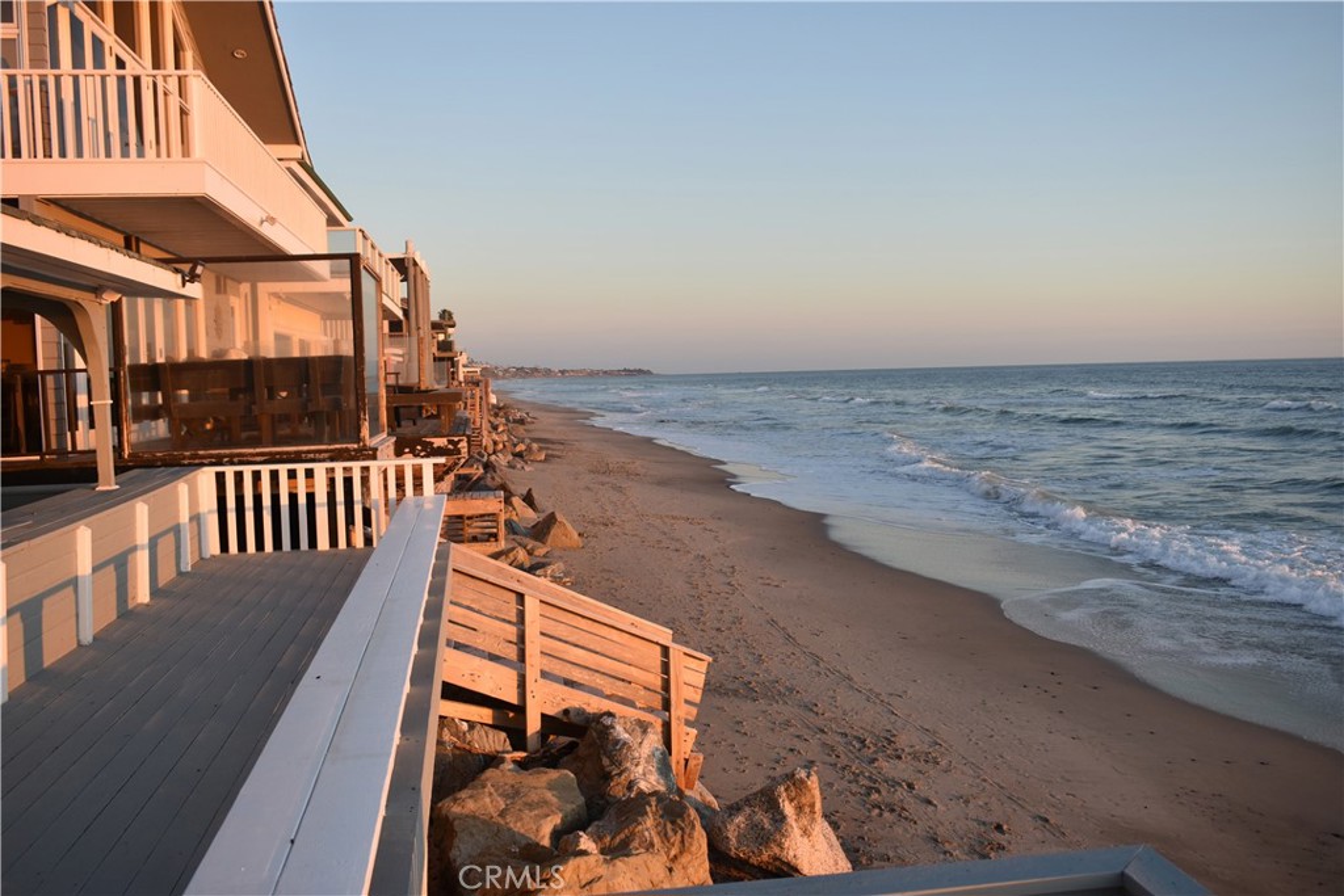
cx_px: 672
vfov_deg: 41.7
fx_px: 1176
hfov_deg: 59.5
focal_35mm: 32
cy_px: 448
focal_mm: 21
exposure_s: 1/250
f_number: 5.6
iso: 360
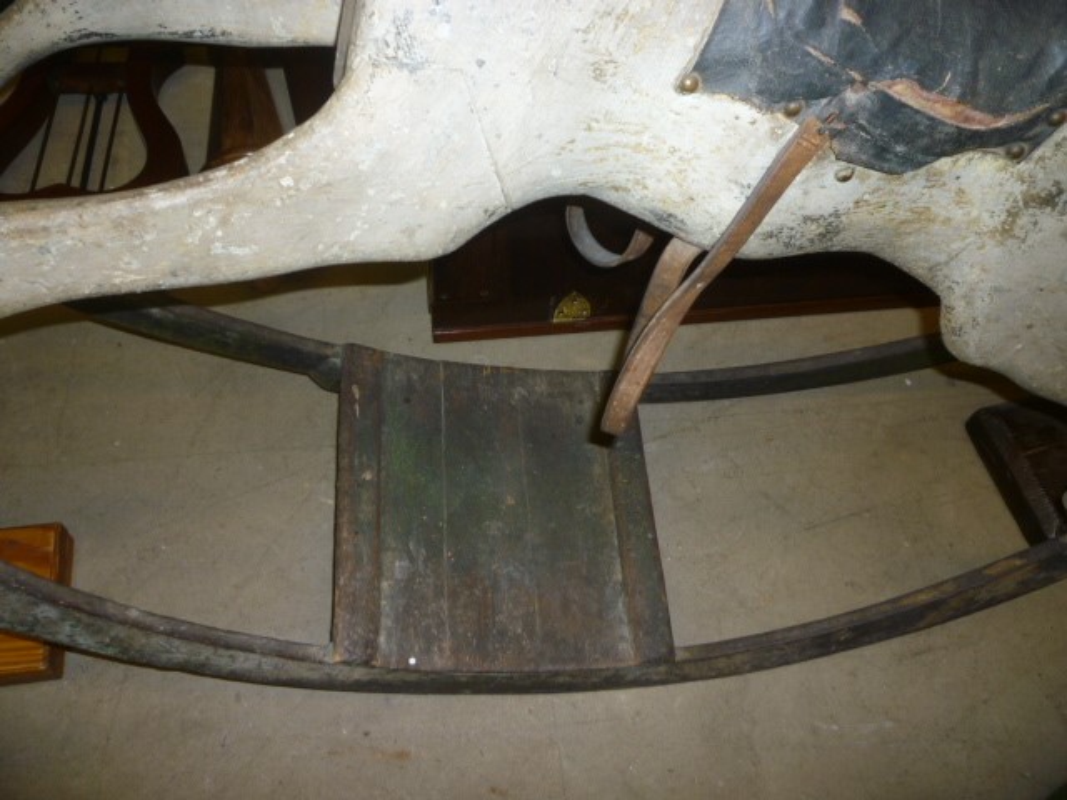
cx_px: 534
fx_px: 894
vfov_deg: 48.2
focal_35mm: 29
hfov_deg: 61.7
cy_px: 400
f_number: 3.3
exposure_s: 1/30
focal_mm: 5.2
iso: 100
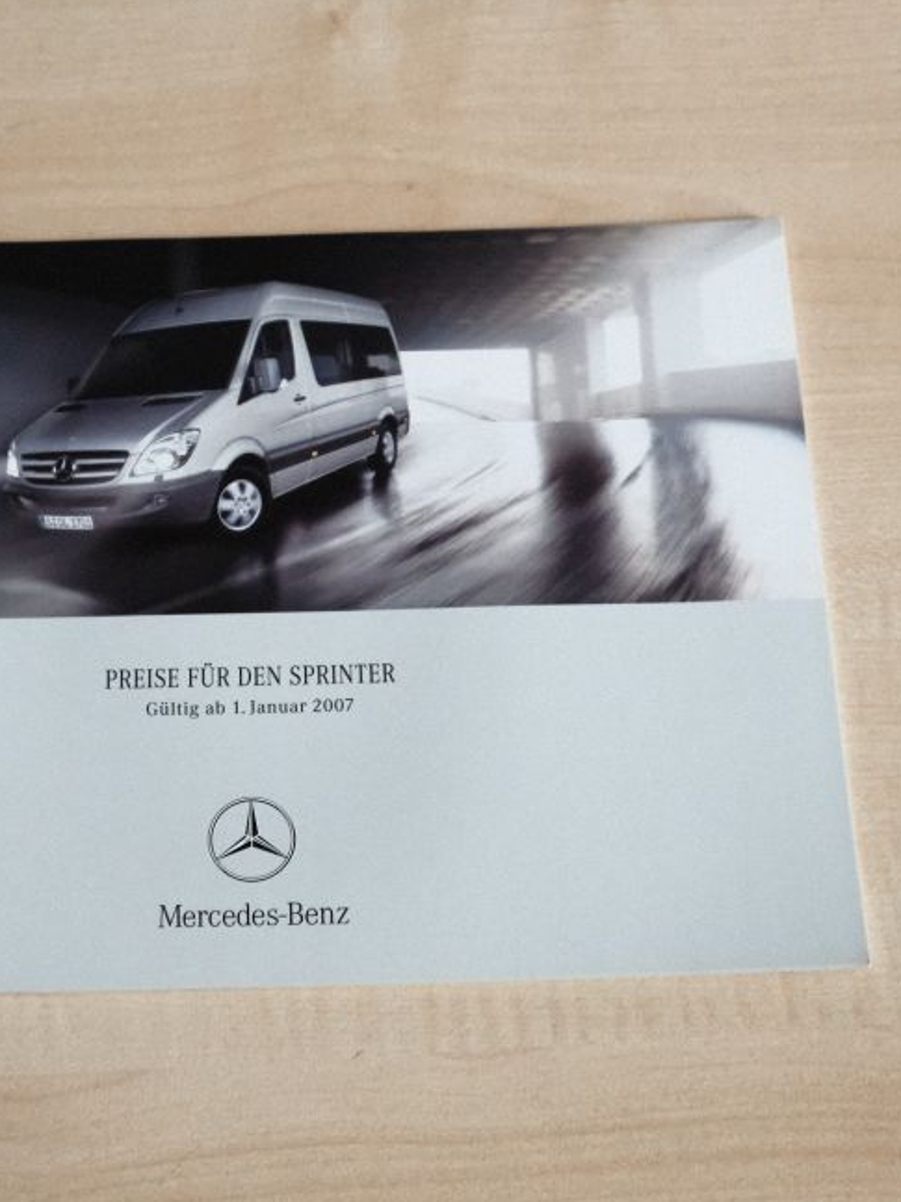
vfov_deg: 34.4
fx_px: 1944
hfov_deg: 25.9
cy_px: 602
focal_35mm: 56
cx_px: 289
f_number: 5.6
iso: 6400
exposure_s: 1/480
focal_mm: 25.4
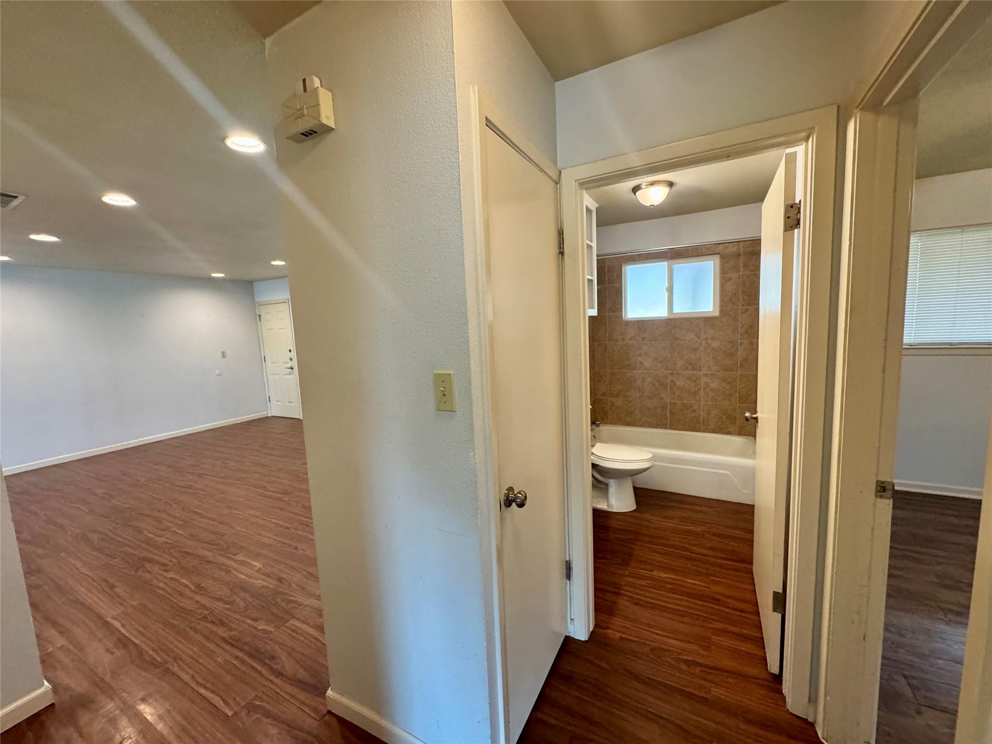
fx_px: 401
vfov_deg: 85.7
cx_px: 496
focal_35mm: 14
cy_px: 372
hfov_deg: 102.1
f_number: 2.2
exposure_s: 1/60
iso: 320
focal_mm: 2.22
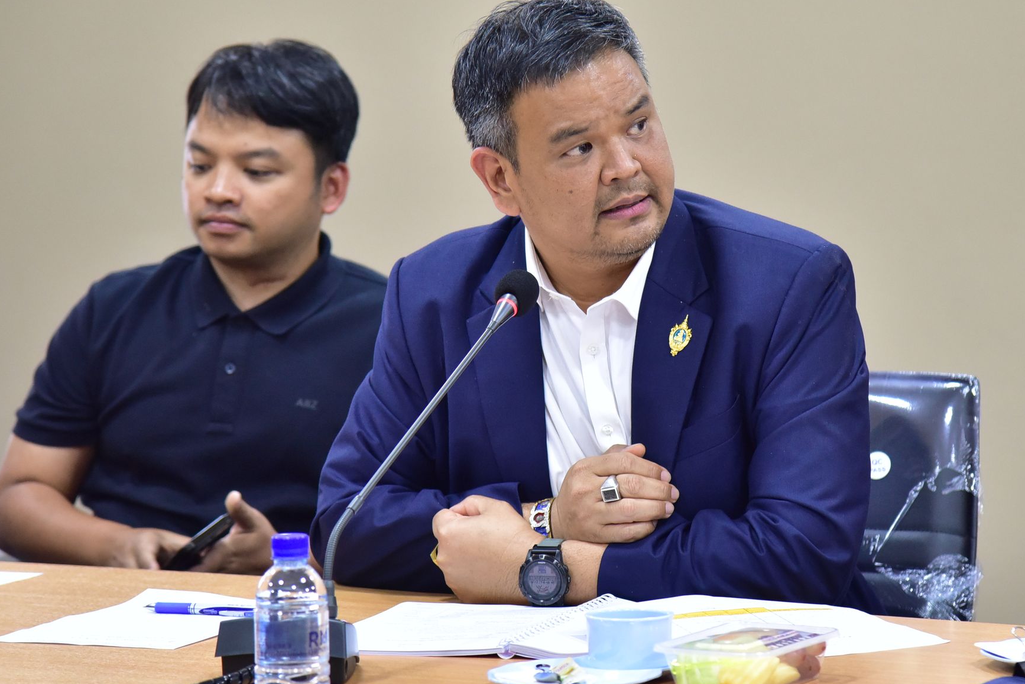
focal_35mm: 173
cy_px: 235
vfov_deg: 7.9
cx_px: 555
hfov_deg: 11.9
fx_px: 4927
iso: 2500
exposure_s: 1/100
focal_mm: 120
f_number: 4
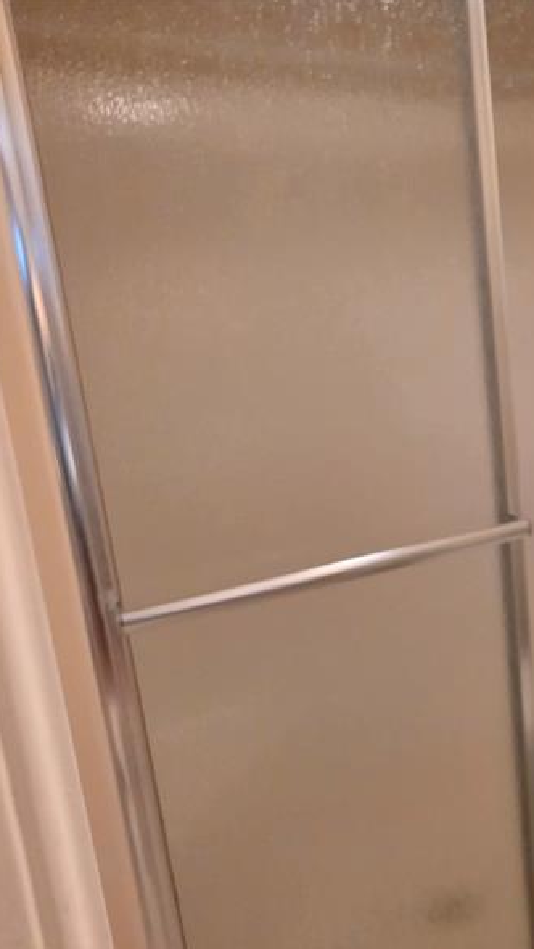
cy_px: 479
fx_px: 856
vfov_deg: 58.0
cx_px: 582
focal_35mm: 34
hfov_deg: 31.0
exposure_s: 1/120
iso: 640
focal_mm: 6.25
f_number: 1.7
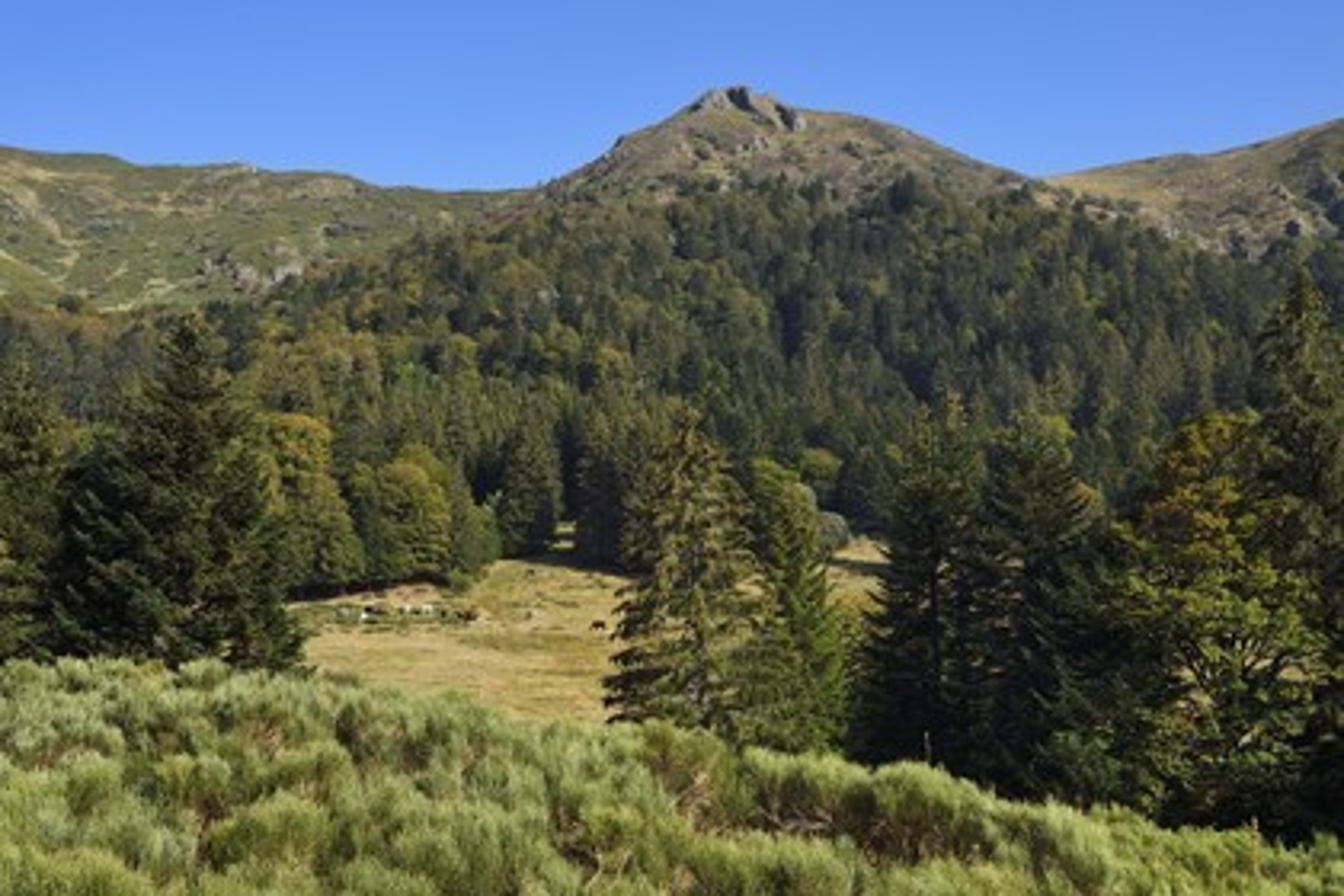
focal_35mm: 48
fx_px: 1792
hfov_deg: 41.1
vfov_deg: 28.1
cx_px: 672
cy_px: 448
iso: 200
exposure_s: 1/250
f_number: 11
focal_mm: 48
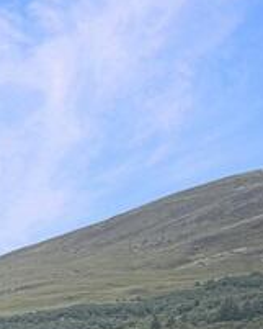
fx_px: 661
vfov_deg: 21.5
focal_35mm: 68
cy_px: 542
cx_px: -374
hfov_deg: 14.4
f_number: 2.2
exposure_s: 1/1335
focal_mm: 2.22
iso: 50
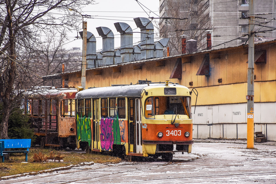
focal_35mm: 158
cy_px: 92
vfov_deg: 8.7
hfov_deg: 13.0
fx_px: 1207
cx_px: 138
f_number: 5.6
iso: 320
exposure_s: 1/160
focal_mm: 105
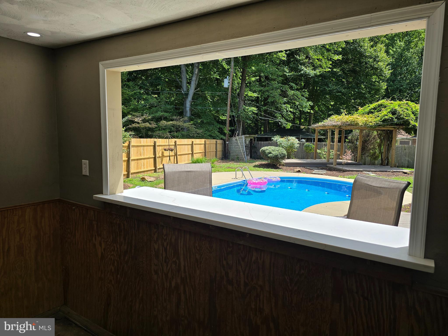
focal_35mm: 23
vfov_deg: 58.9
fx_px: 298
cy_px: 168
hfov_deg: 73.9
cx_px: 224
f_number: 1.7
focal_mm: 6.3
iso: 12
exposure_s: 1/861
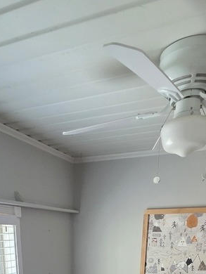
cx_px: 74
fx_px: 285
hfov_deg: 39.4
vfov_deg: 36.4
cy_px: 345
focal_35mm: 36
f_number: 1.9
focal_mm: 2.2
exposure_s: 1/120
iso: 250
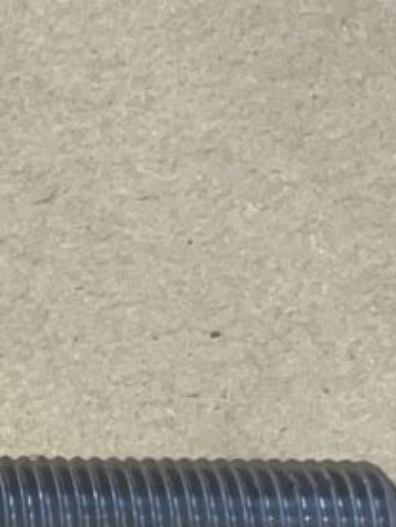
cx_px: -506
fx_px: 2743
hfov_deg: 7.7
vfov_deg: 10.9
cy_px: 561
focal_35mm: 180
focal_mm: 4.2
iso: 32
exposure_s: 1/376
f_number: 1.6
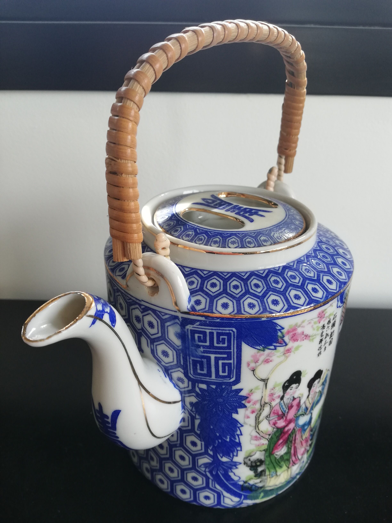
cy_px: 262
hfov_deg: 53.1
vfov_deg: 67.3
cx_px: 196
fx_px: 393
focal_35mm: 26
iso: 80
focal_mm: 3.81
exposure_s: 1/60
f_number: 2.2
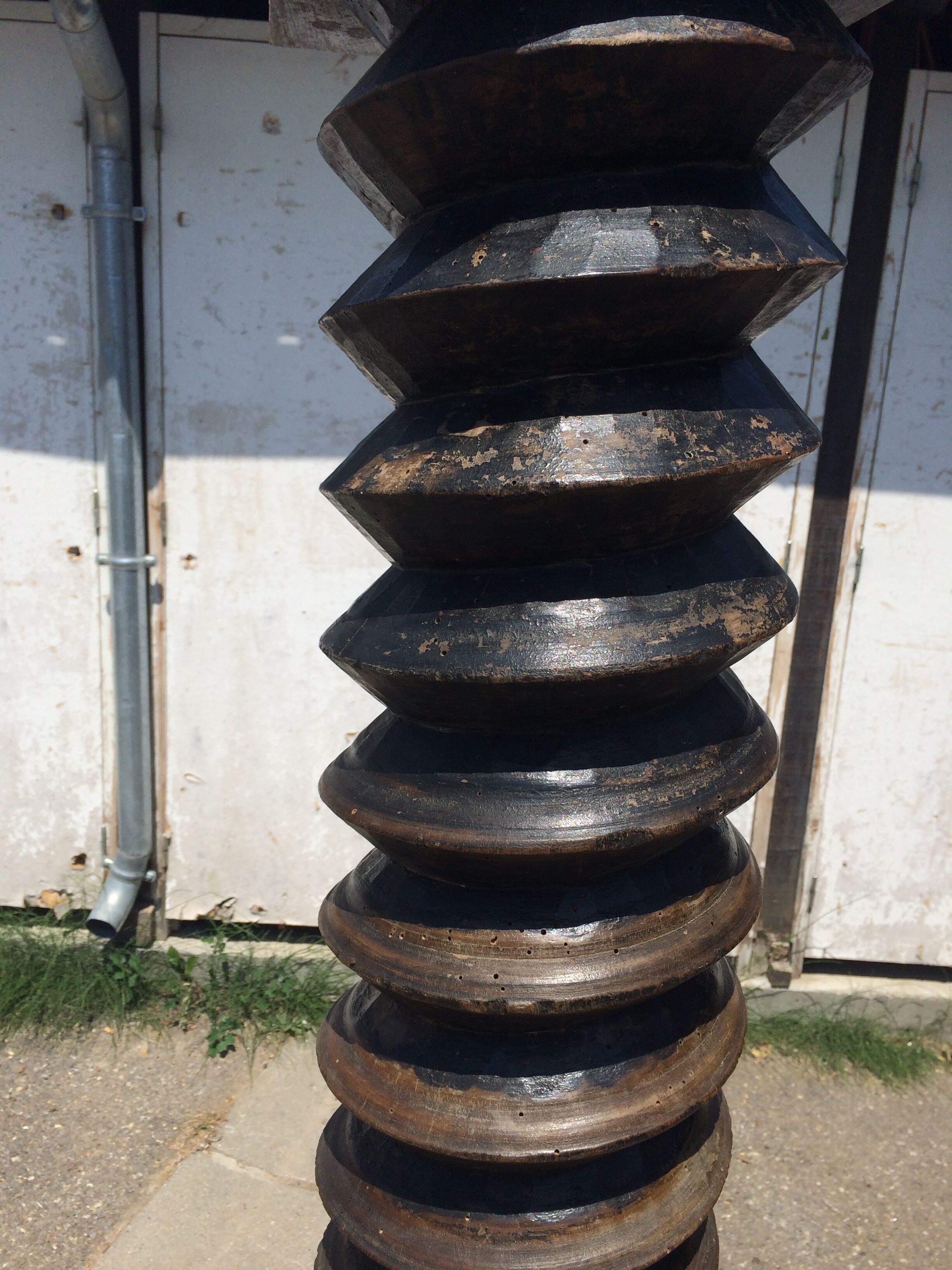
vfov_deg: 61.7
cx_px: 476
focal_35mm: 29
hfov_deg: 48.2
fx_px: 1063
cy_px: 635
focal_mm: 4.15
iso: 32
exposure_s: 1/3425
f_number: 2.2
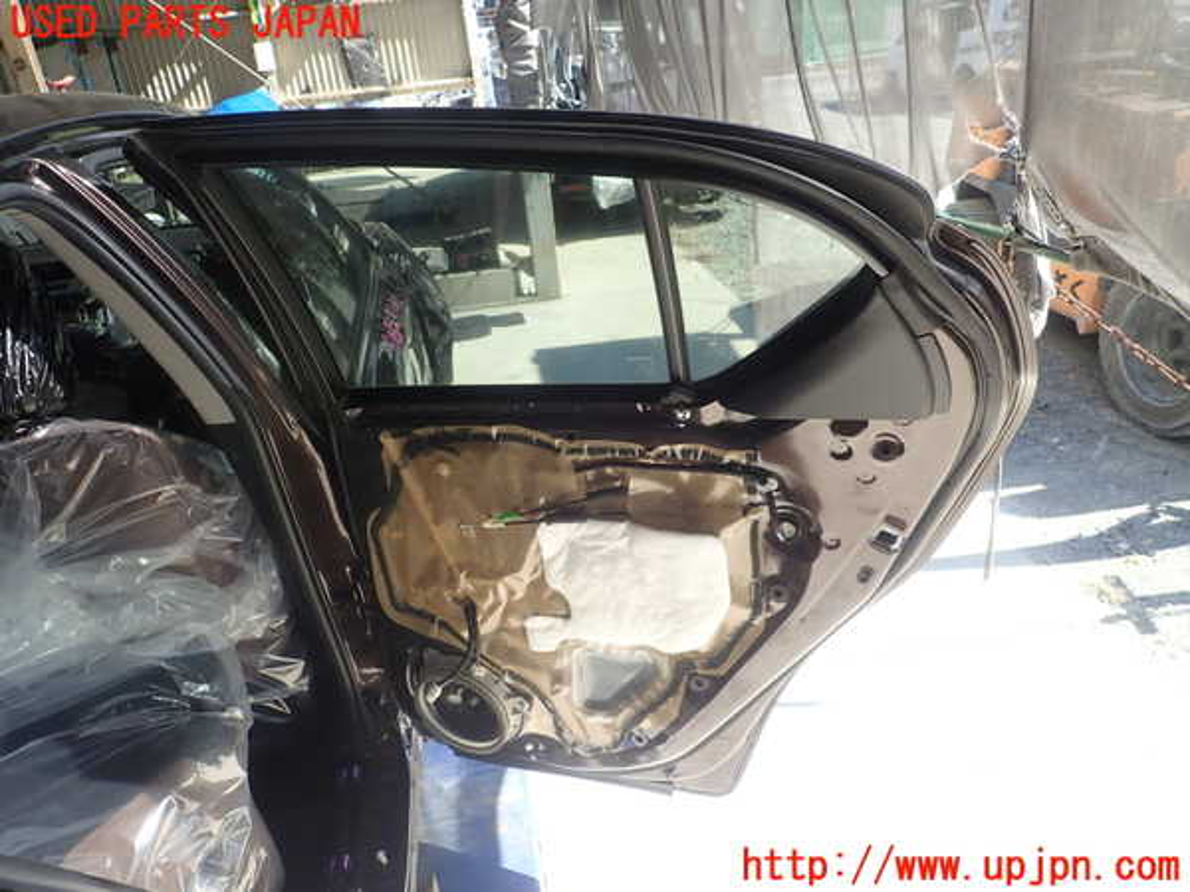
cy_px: 446
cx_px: 595
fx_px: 859
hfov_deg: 69.4
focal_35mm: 25
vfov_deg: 54.9
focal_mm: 4.5
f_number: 2.8
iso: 100
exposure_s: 1/160
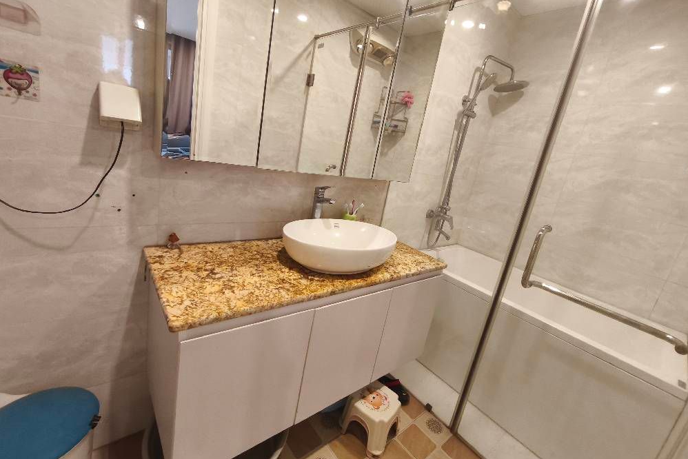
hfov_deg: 96.7
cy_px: 218
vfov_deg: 73.7
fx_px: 306
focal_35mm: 16
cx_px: 341
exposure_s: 1/33.3
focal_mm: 1.91
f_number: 2.2
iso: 320
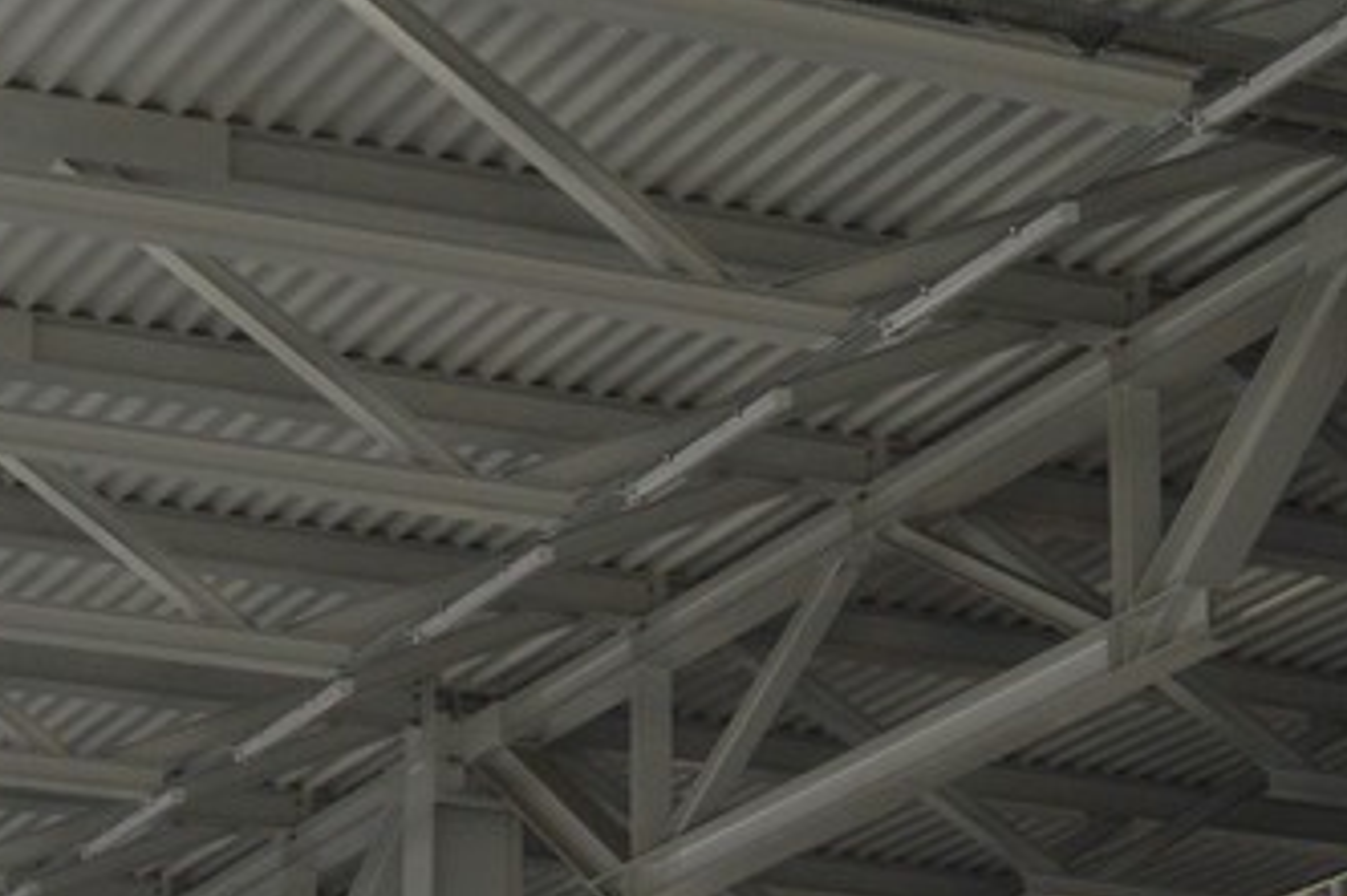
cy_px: 1537
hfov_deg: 15.5
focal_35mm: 132
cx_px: 507
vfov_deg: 9.9
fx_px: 4936
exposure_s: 1/80
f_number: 4.5
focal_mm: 18
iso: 400
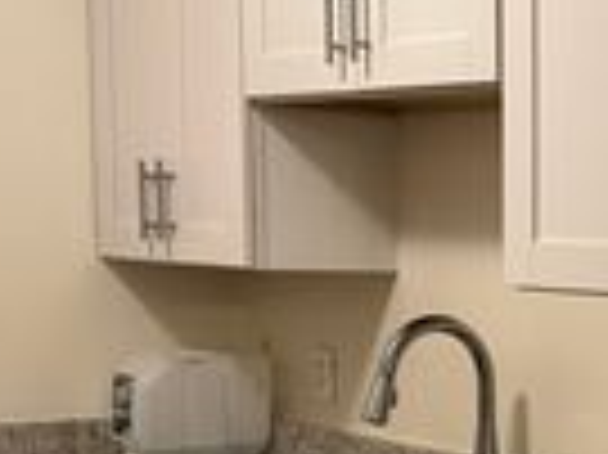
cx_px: 766
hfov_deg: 20.4
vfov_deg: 16.2
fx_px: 1562
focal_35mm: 89
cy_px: 465
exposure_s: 1/120
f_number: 1.78
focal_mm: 6.76
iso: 200
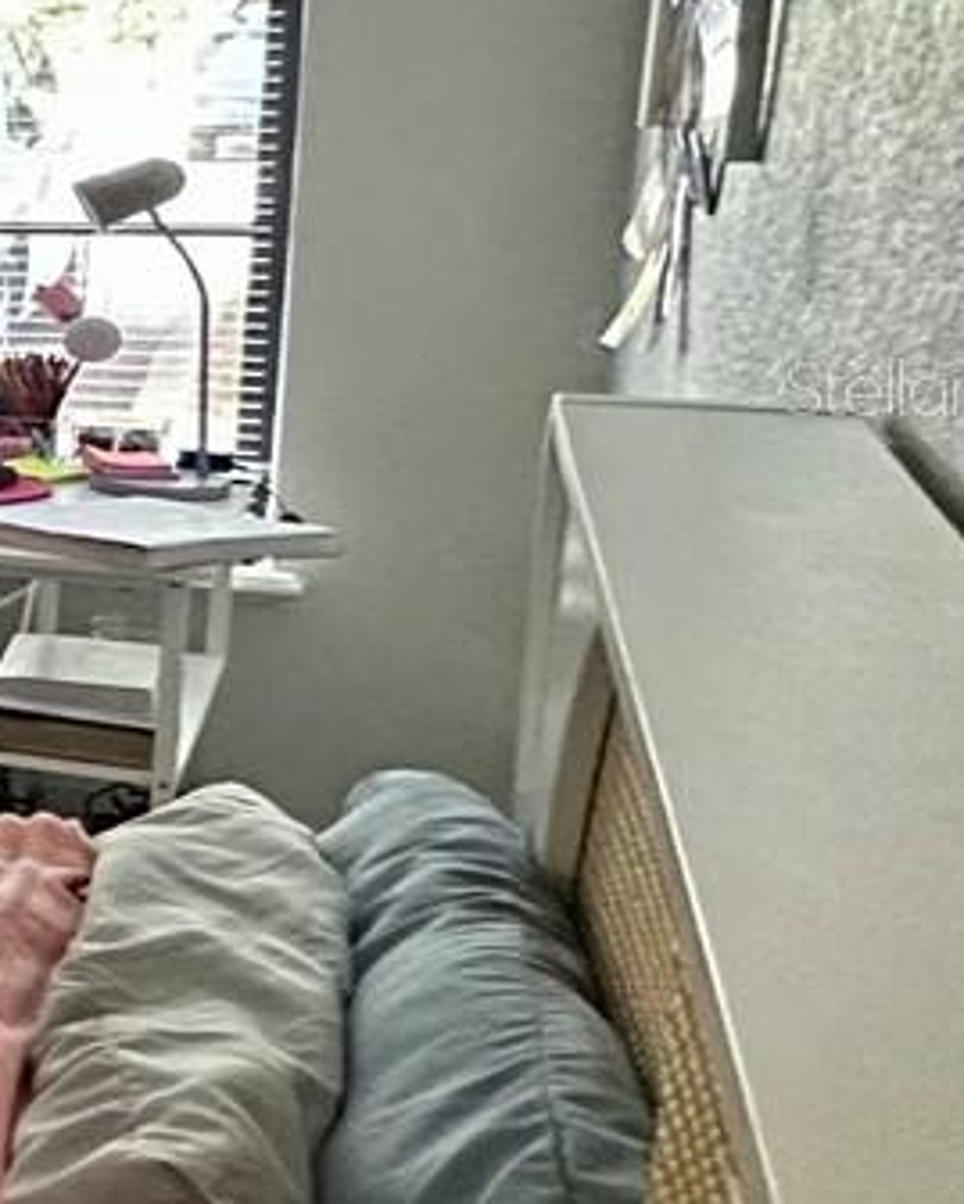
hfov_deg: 12.5
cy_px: 387
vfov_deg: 28.9
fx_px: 2317
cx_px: -1745
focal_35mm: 65
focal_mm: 2.22
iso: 500
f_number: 2.2
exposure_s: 1/60
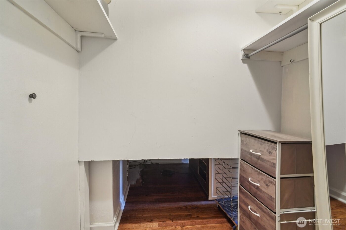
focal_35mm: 16
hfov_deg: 96.7
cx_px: 173
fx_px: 154
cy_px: 115
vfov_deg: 73.7
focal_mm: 16
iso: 1600
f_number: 8
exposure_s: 1/10
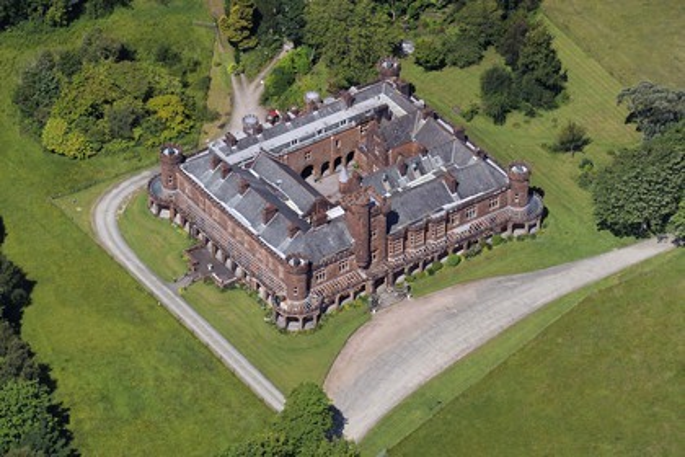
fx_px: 3805
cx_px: 342
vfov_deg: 6.9
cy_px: 228
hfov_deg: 10.3
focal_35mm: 200
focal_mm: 200
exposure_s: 1/800
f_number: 7.1
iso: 200
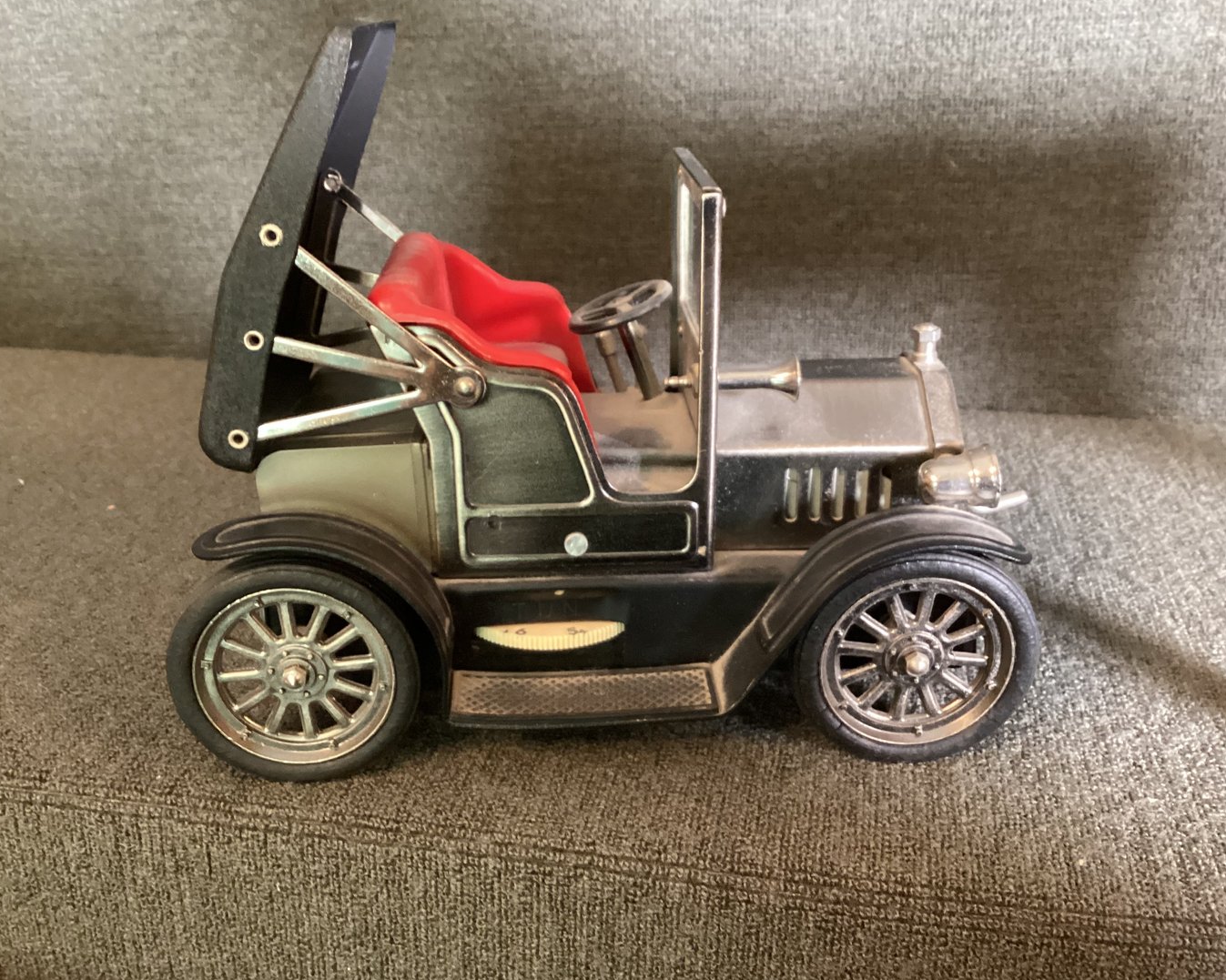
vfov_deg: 43.3
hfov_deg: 52.9
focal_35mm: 34
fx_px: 1233
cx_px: 608
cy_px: 481
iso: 640
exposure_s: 1/30
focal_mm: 3.3
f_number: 2.4
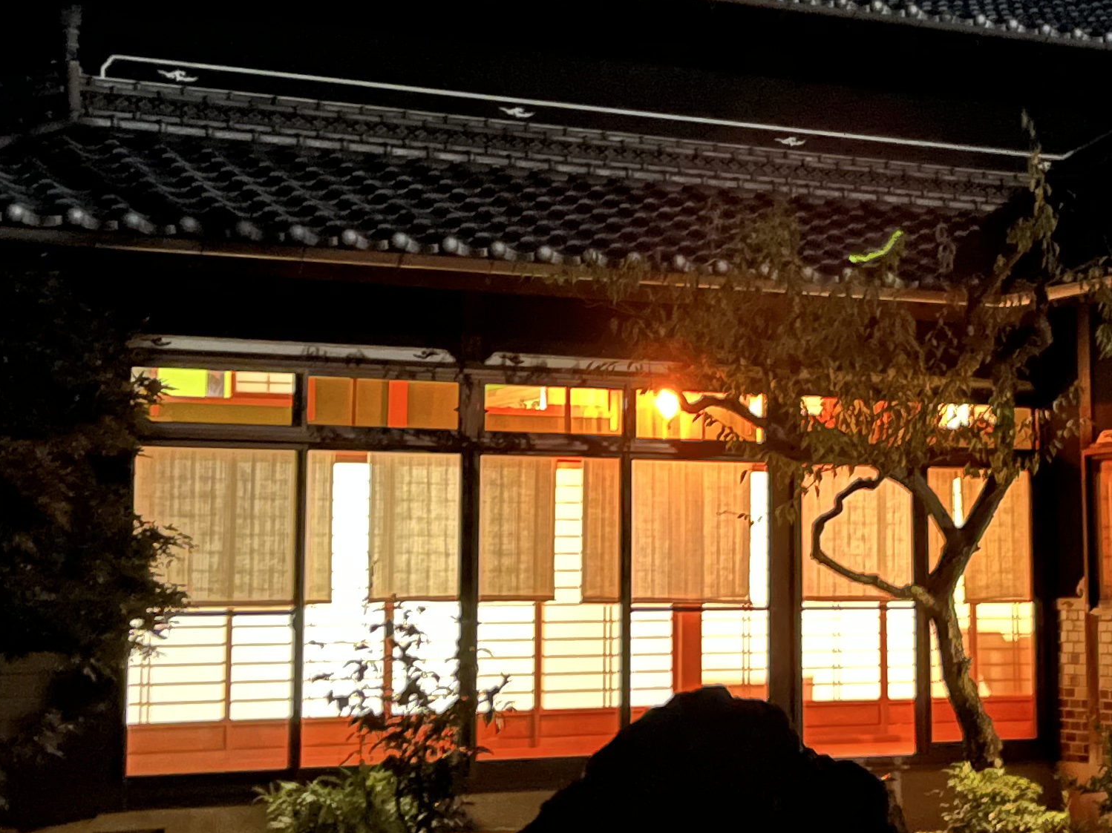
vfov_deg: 21.0
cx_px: 781
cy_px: 325
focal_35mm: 70
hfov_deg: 27.5
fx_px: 2248
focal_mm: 5.1
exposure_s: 1/2
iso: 2500
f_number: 1.6
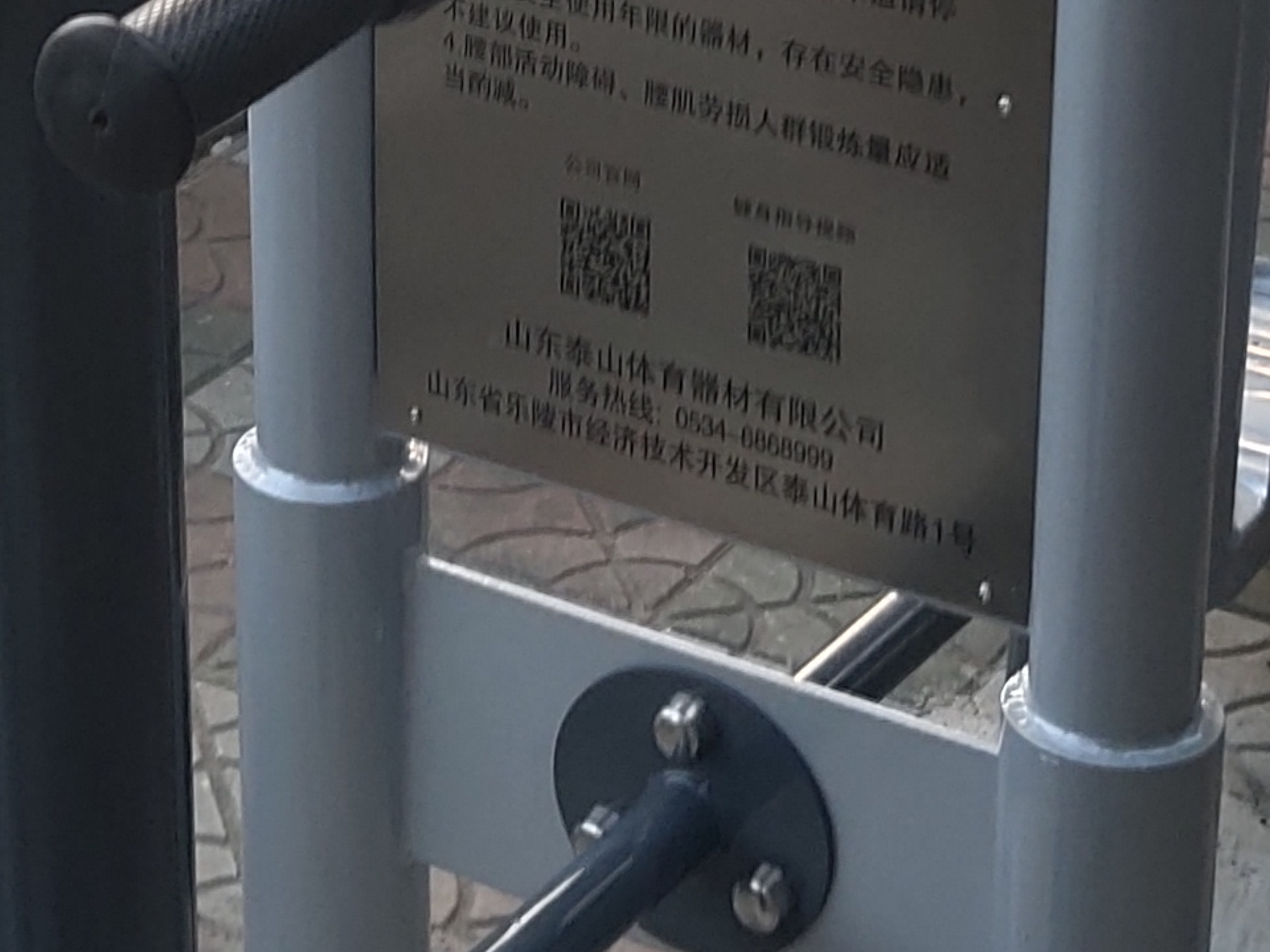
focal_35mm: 126
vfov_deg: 11.5
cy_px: -181
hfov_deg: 15.6
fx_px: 4623
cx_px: 454
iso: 50
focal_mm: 4.35
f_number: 1.79
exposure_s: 1/925
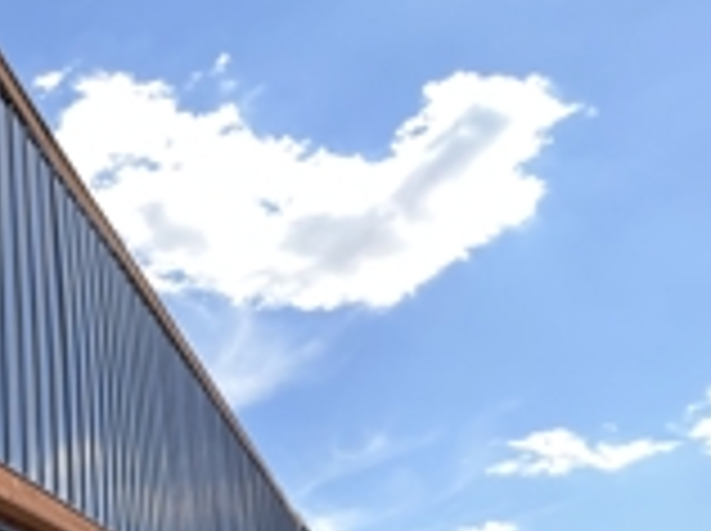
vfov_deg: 36.9
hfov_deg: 37.7
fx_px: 677
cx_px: -184
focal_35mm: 33
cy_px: 567
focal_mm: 1.57
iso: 32
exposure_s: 1/288
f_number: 1.8
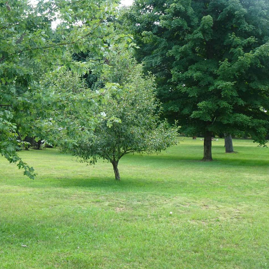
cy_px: 135
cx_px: 101
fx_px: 457
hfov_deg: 32.6
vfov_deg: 32.8
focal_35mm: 52
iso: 80
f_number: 4.5
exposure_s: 1/50
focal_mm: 7.29
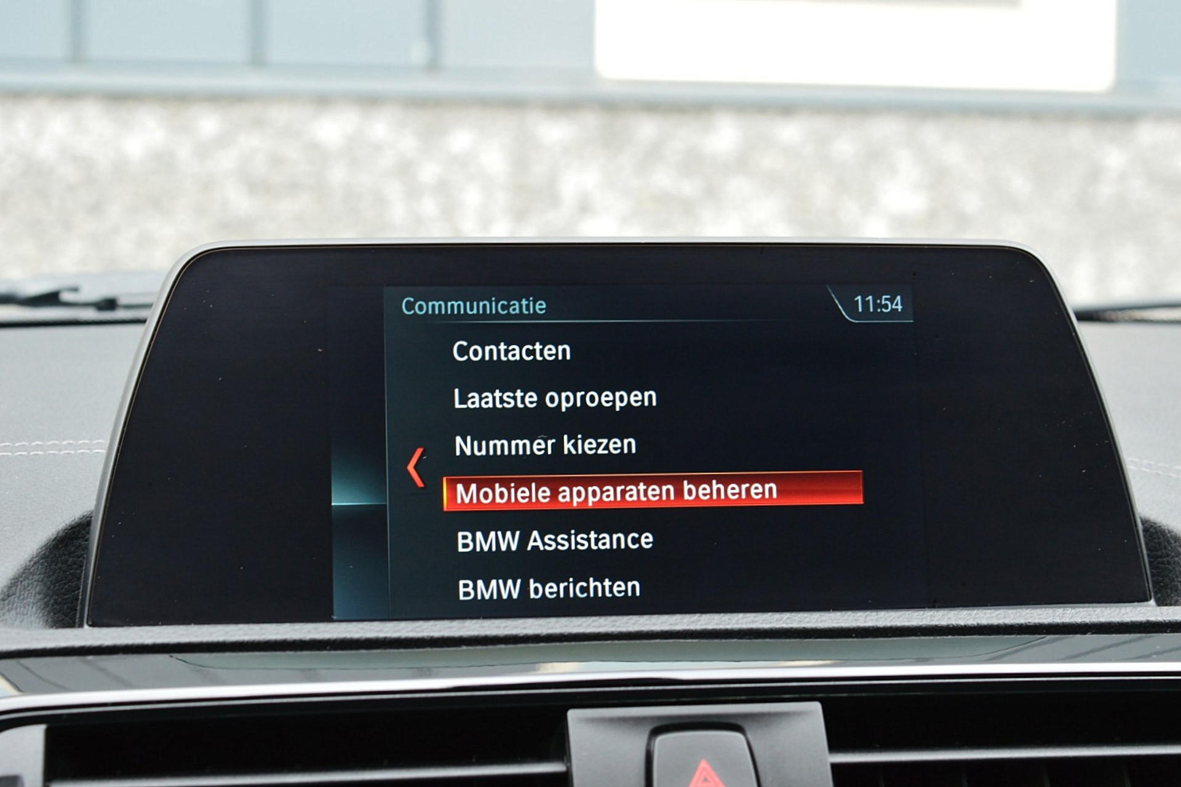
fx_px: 2362
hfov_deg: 28.1
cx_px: 590
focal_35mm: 72
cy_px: 394
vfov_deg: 18.9
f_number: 8
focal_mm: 48
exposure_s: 1/60
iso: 500
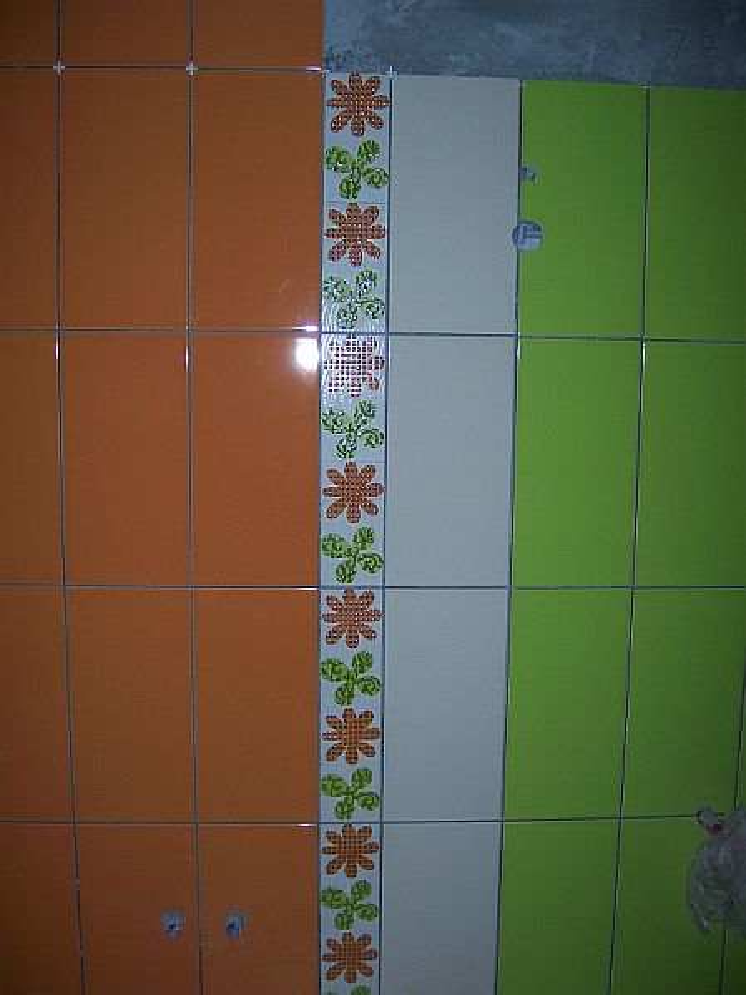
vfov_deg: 51.4
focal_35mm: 36
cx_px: 373
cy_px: 498
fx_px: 1035
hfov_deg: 39.6
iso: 80
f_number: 2.8
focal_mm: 6.2
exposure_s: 1/60
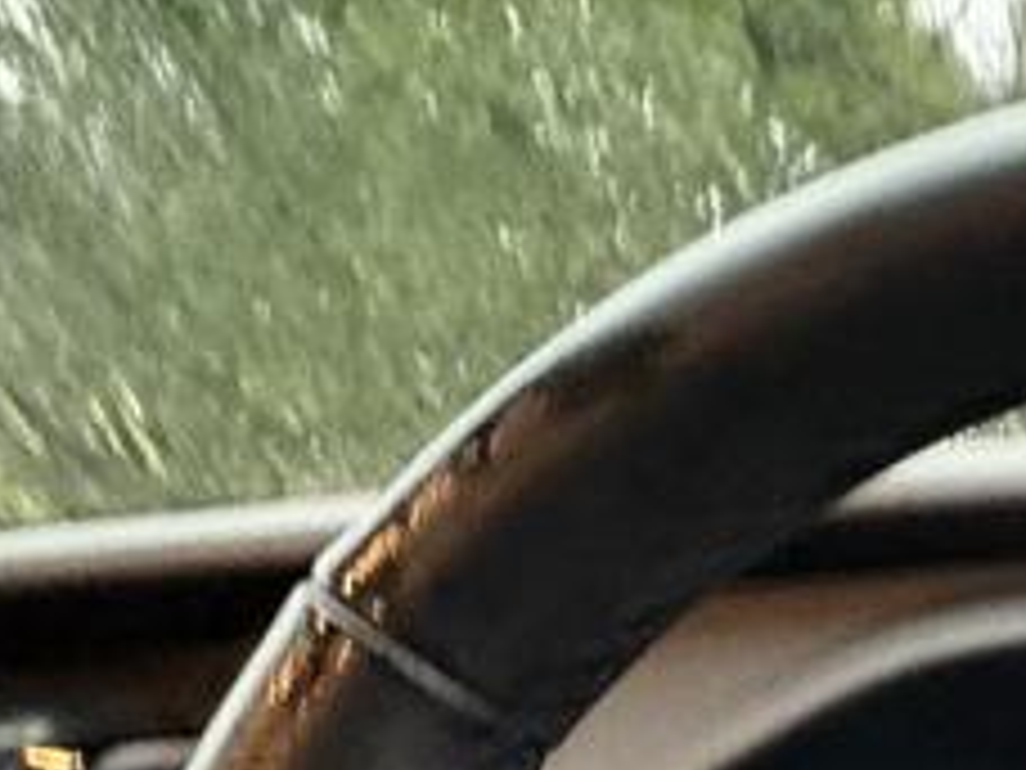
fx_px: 1630
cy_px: 1396
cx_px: 1602
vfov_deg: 19.6
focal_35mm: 55
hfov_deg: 25.0
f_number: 2.2
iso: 800
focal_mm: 2.22
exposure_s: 1/44
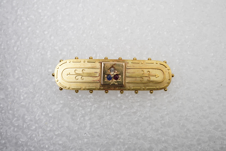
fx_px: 282
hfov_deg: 43.6
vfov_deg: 29.9
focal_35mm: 45
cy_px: 76
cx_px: 113
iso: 500
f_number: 20
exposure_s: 1/100
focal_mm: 30
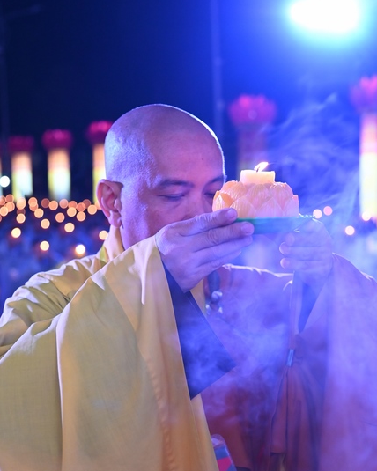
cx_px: 189
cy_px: 263
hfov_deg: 26.7
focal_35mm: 57
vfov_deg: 33.0
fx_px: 795
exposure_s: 1/125
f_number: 4
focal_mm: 50
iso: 4000
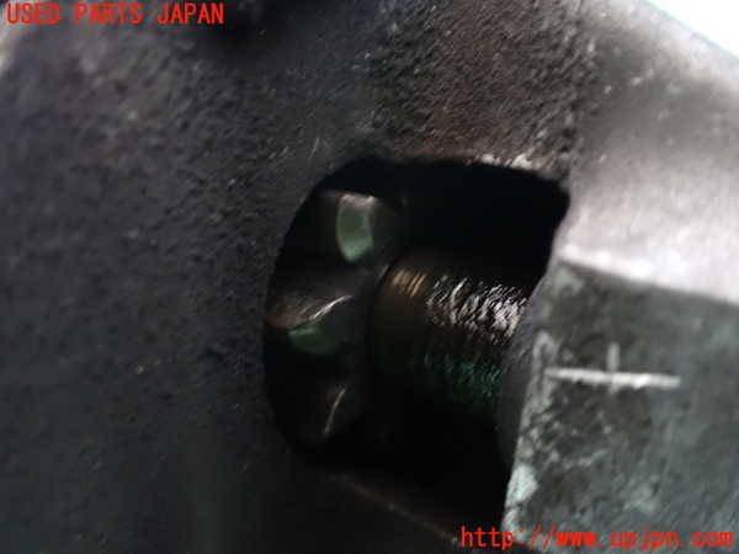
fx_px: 640
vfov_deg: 46.8
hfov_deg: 60.0
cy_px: 277
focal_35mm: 30
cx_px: 370
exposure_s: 1/15
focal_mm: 5.4
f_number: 2.3
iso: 1600
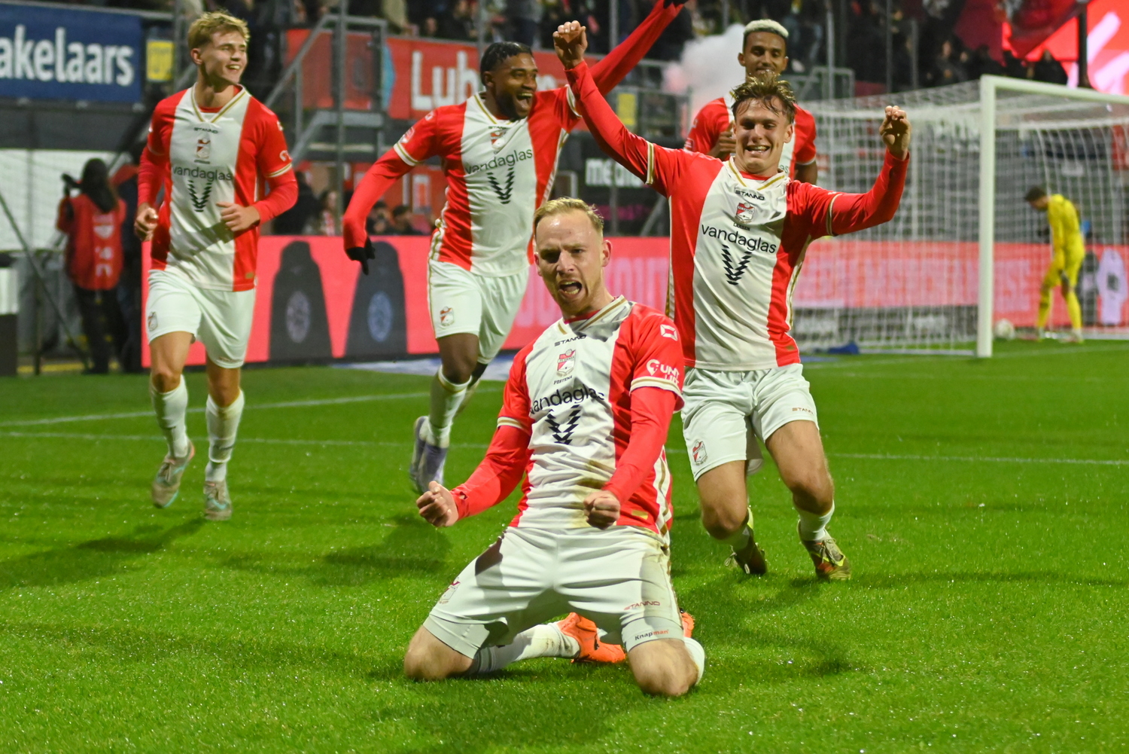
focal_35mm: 105
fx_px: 3294
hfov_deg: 19.5
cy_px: 377
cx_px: 564
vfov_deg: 13.0
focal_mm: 70
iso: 5000
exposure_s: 1/2500
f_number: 2.8
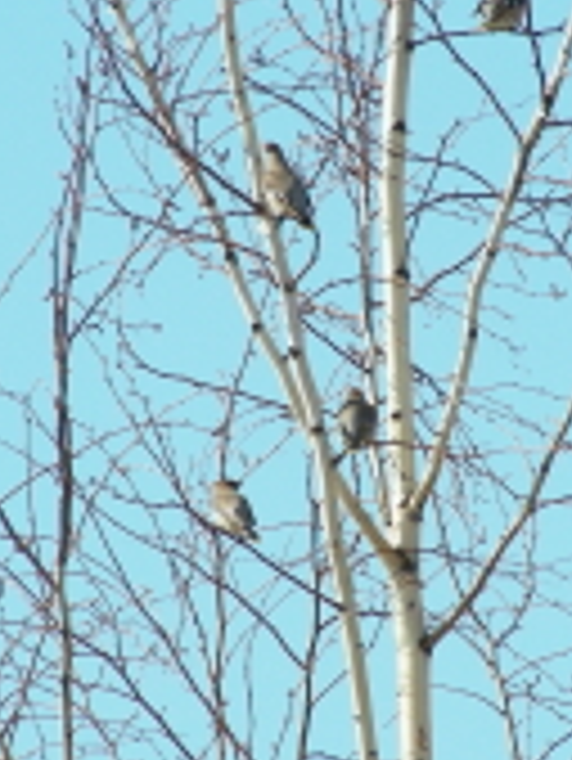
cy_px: 409
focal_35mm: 638
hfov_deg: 2.3
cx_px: 392
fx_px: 14039
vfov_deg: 3.1
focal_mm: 51.6
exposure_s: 1/433
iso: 50
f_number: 4
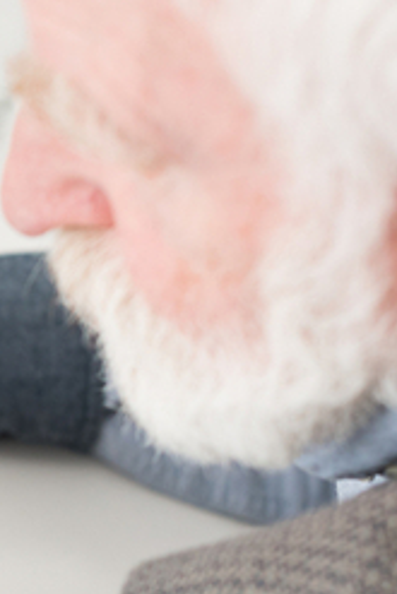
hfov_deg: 7.9
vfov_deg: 12.0
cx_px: -291
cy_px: 505
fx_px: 2808
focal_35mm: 170
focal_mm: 50
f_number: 3.5
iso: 400
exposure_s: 1/250
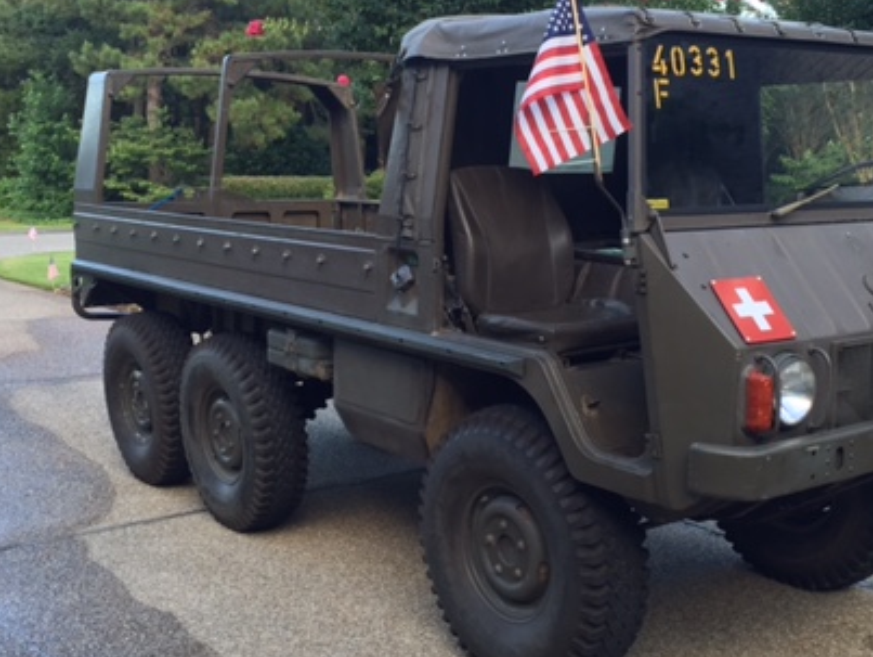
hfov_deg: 41.2
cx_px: 461
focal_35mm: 46
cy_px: 282
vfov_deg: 31.5
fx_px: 1161
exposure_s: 1/120
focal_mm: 4.15
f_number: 2.2
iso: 50
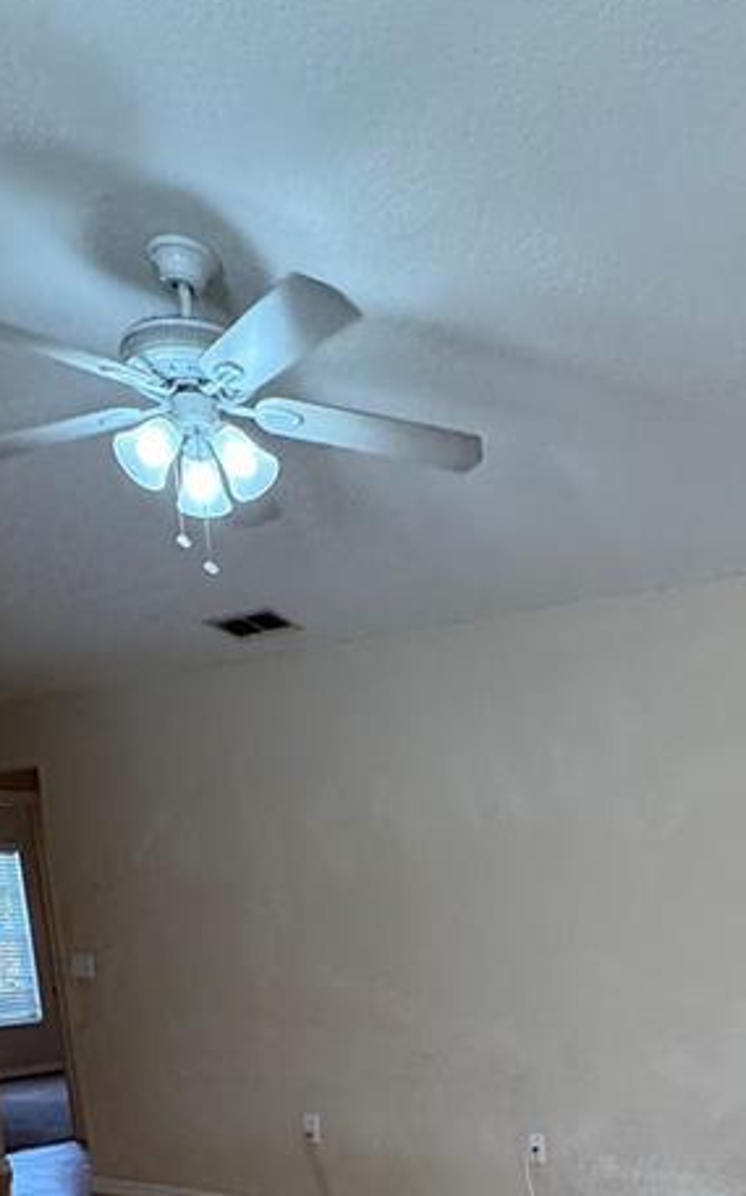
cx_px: 605
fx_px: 1271
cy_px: 1217
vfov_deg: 42.8
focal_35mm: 39
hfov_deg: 31.8
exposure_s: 1/120
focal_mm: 2.22
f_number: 2.2
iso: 160
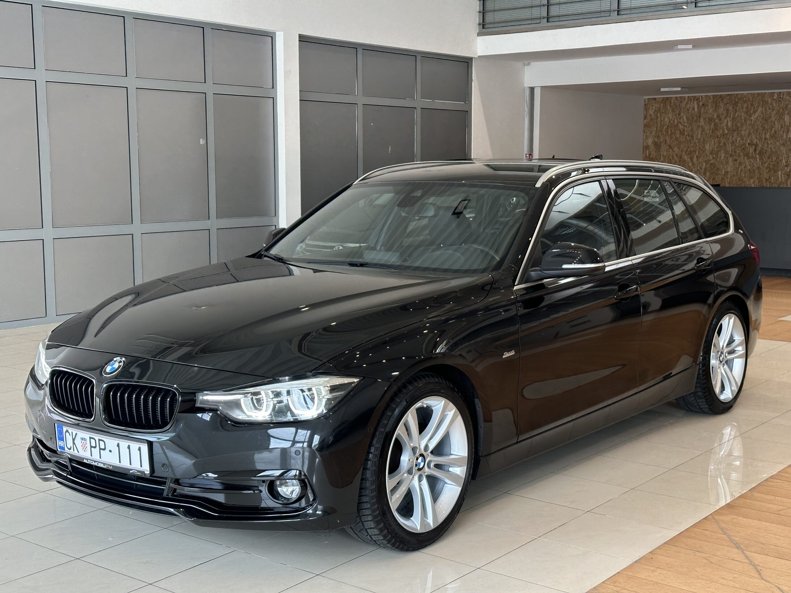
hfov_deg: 39.7
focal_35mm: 48
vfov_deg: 30.3
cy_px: 296
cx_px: 396
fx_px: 1097
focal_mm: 6.86
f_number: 1.78
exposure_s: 1/184
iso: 50
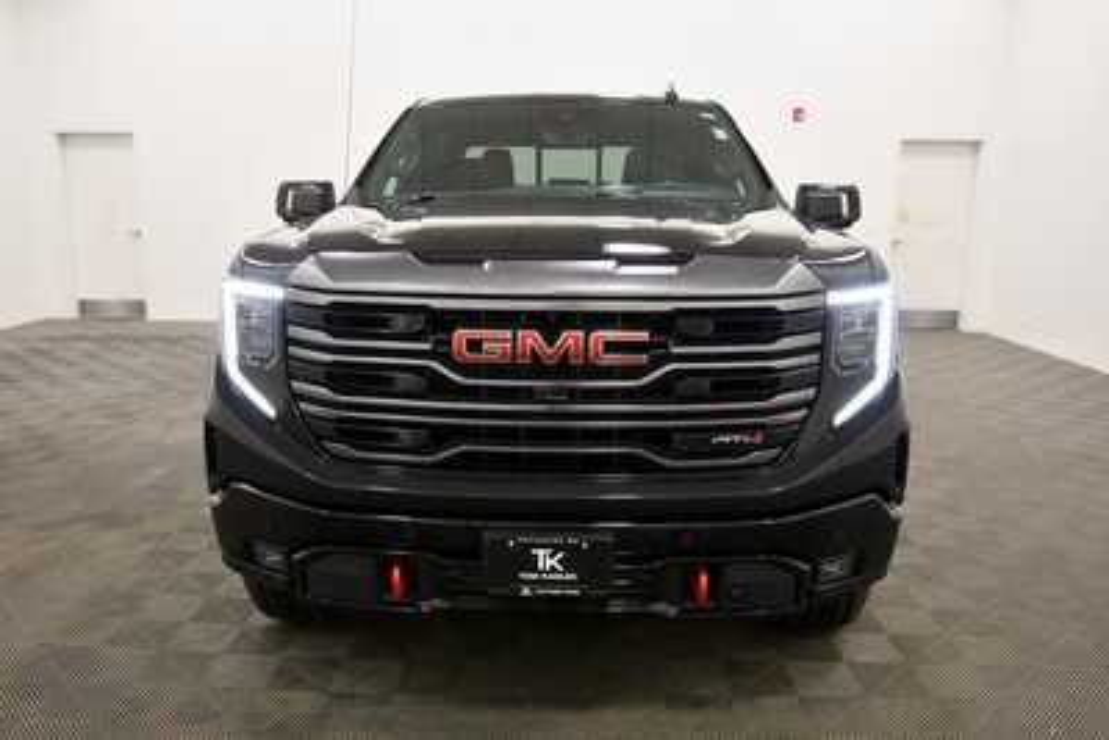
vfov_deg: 46.4
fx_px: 863
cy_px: 370
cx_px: 554
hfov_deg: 65.5
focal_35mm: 28
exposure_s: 1/125
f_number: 5.6
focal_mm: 19
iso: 1000
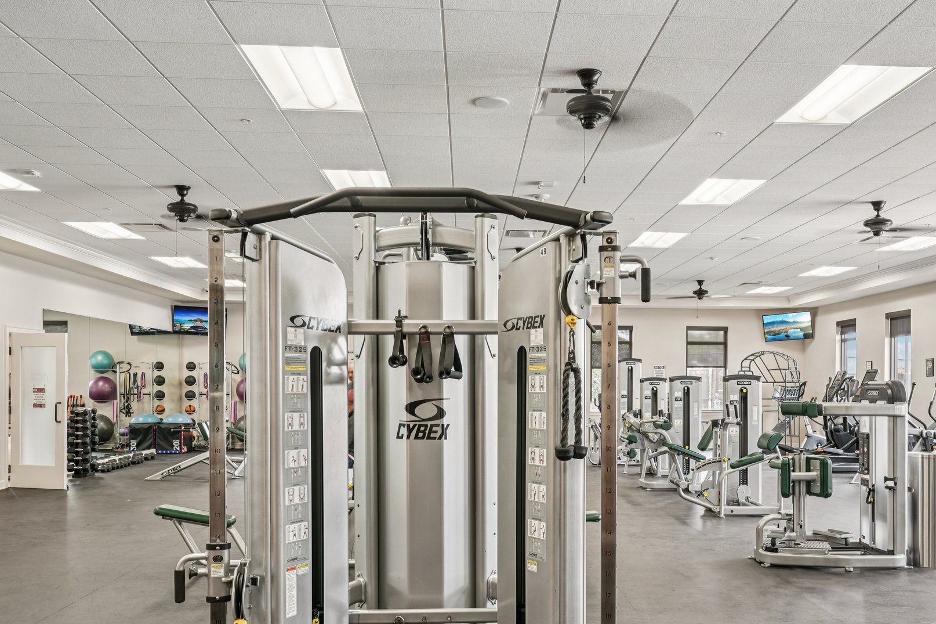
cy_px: 383
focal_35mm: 34
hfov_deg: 56.1
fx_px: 874
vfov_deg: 39.0
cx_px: 530
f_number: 8
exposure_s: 1/5
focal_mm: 26.5
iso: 400
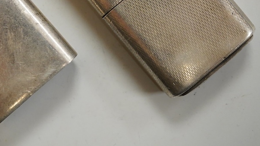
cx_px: 52
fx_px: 607
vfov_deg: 13.5
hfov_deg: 23.8
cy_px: -5
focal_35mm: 88
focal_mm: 30
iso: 2500
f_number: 6.3
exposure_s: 1/200
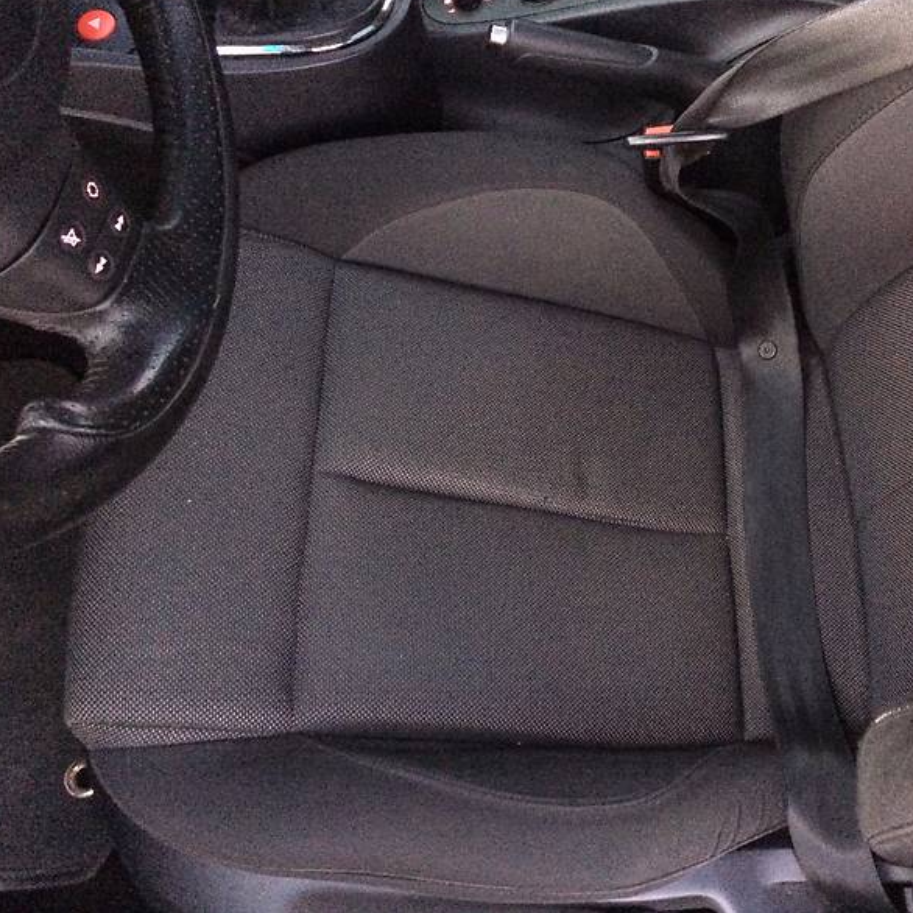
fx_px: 1044
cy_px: 450
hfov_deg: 46.7
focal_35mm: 35
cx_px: 583
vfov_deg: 47.2
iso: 800
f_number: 2.2
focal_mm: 4.2
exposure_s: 1/17
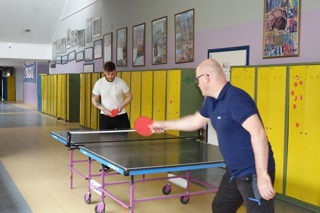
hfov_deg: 41.9
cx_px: 160
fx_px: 418
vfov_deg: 28.7
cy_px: 106
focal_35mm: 47
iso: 400
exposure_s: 1/50
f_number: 2.8
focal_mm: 17.11
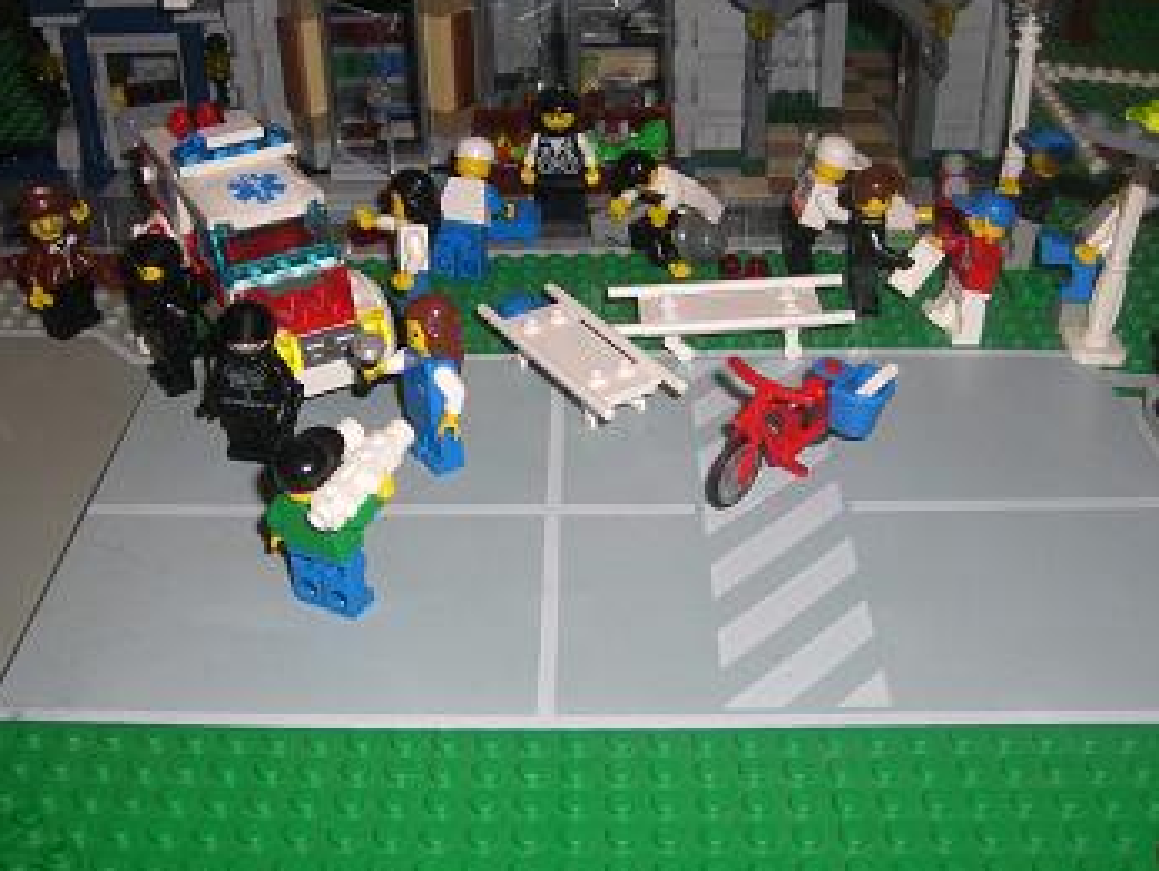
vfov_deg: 34.4
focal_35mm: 42
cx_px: 578
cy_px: 414
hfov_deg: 44.8
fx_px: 1408
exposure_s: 1/60
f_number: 2.7
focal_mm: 6.2
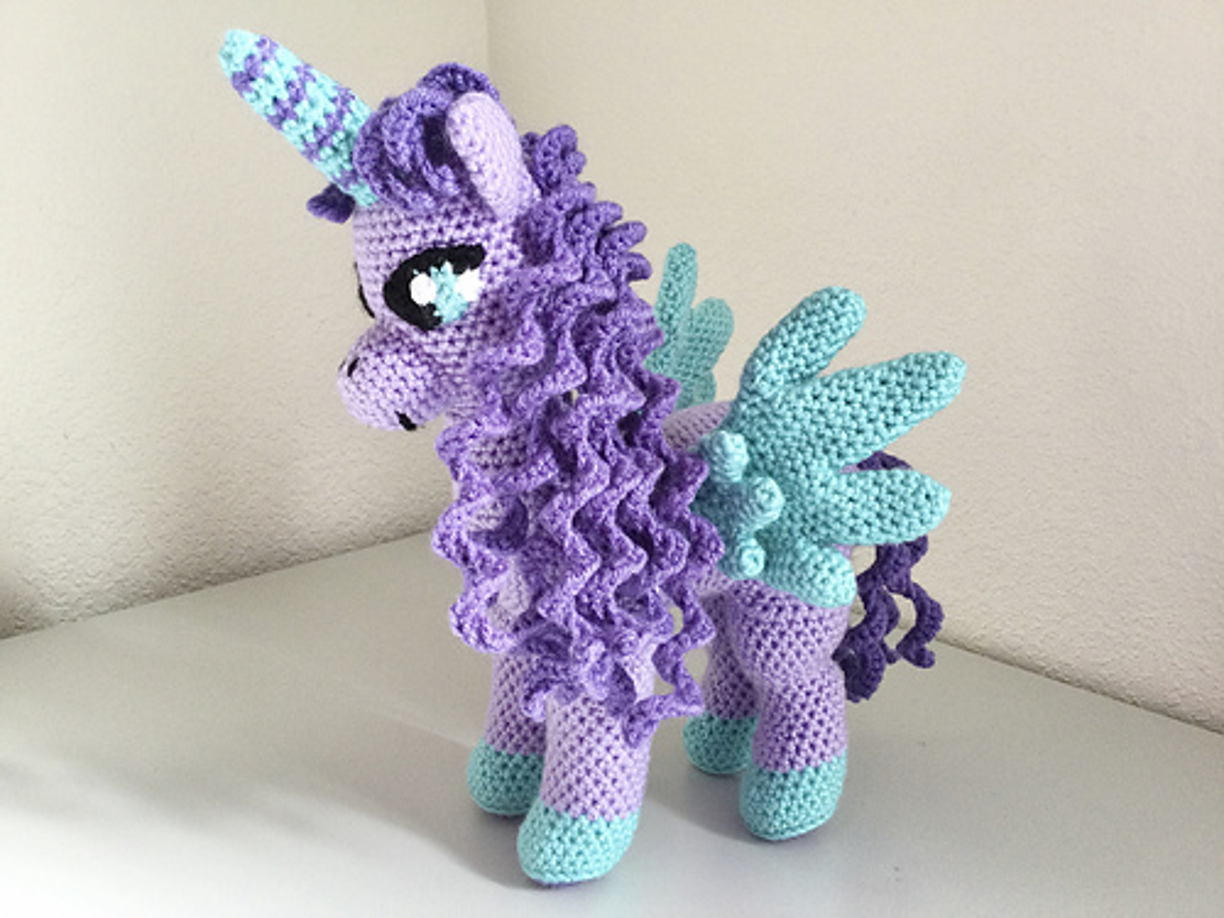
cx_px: 612
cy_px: 459
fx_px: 1096
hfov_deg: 58.4
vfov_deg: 45.4
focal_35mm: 31
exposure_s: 1/30
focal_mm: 3.3
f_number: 2.4
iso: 50
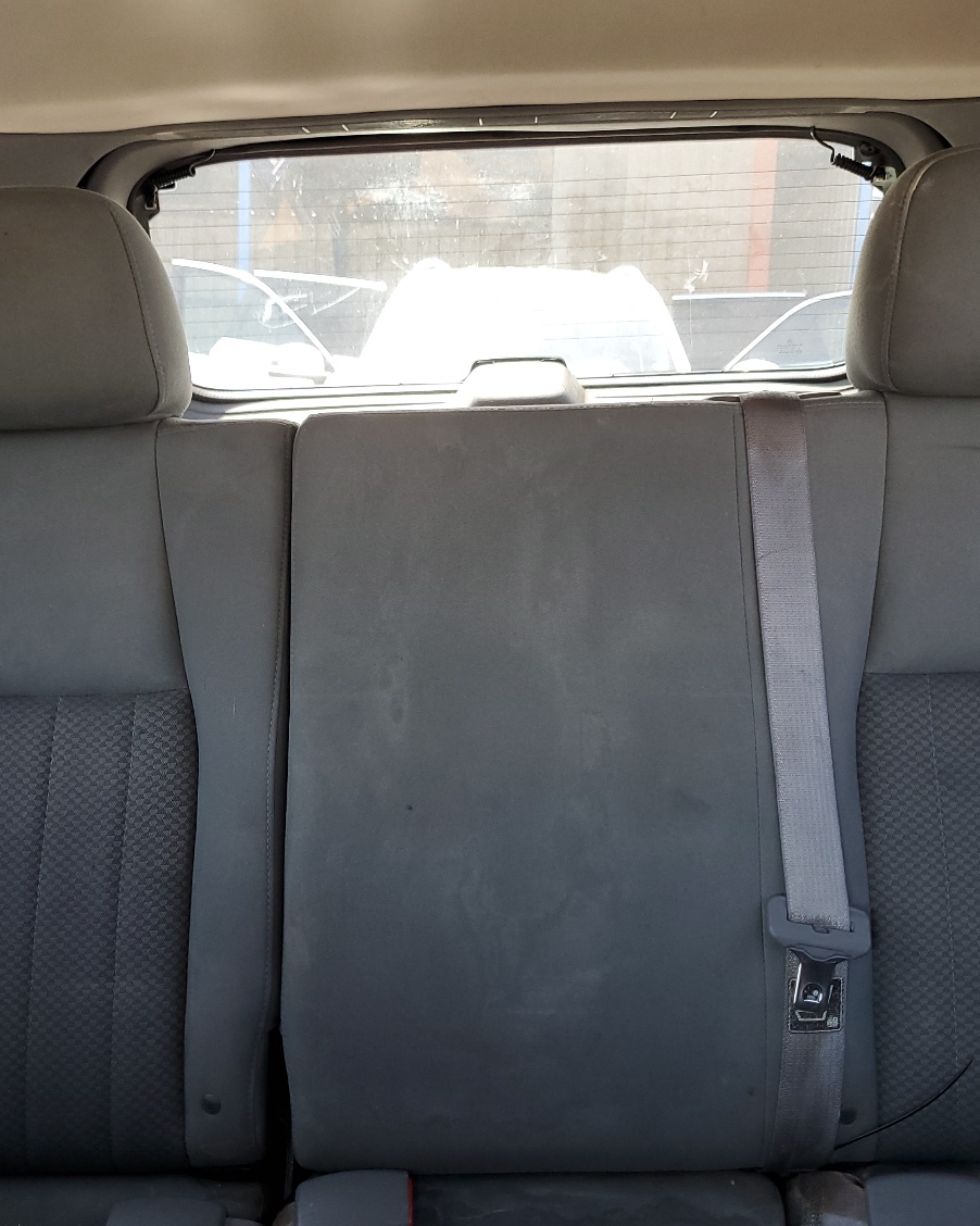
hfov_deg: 41.1
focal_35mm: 36
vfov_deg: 50.3
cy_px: 645
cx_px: 495
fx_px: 1306
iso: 69
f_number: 1.5
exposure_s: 1/60.2
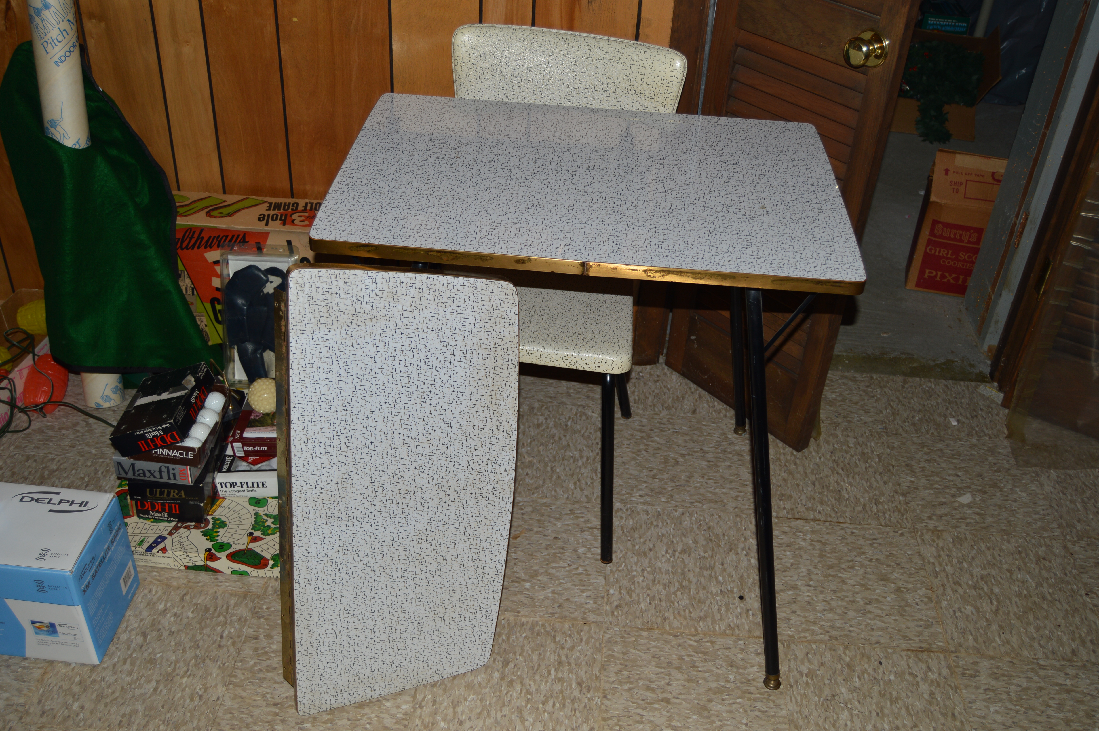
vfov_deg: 39.9
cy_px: 366
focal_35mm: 33
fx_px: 1007
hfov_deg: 57.3
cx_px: 550
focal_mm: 22
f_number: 3.5
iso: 100
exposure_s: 1/160
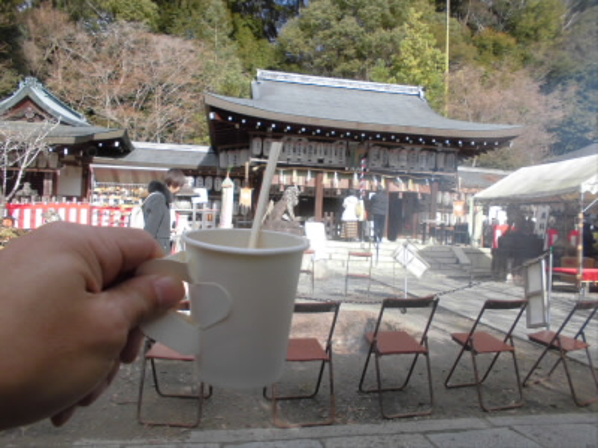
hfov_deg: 67.3
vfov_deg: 53.1
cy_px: 224
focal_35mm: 26
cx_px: 299
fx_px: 449
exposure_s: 1/320
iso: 100
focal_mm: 4.6
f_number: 3.5
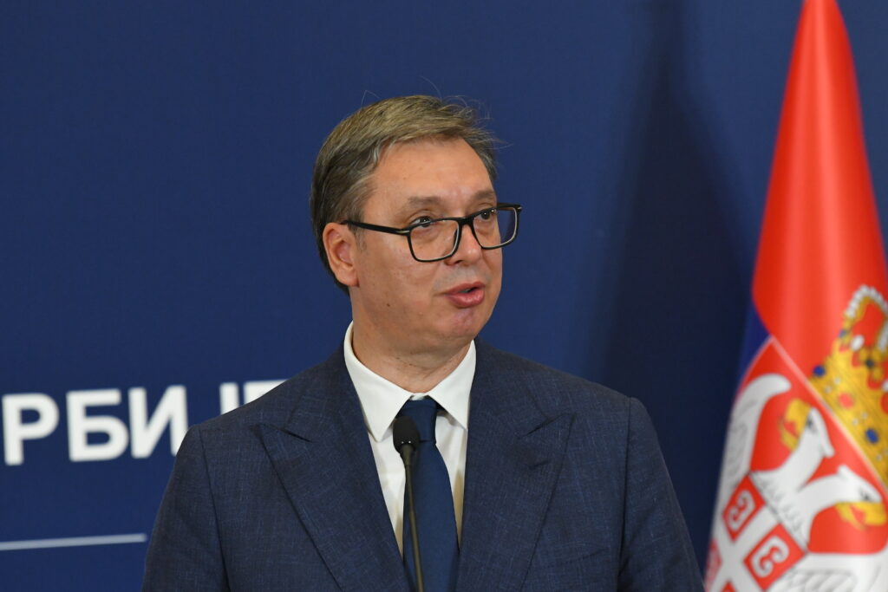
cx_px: 444
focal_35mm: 300
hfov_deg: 6.9
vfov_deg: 4.6
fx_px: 7401
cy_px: 296
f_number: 4
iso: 3200
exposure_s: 1/250
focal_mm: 200
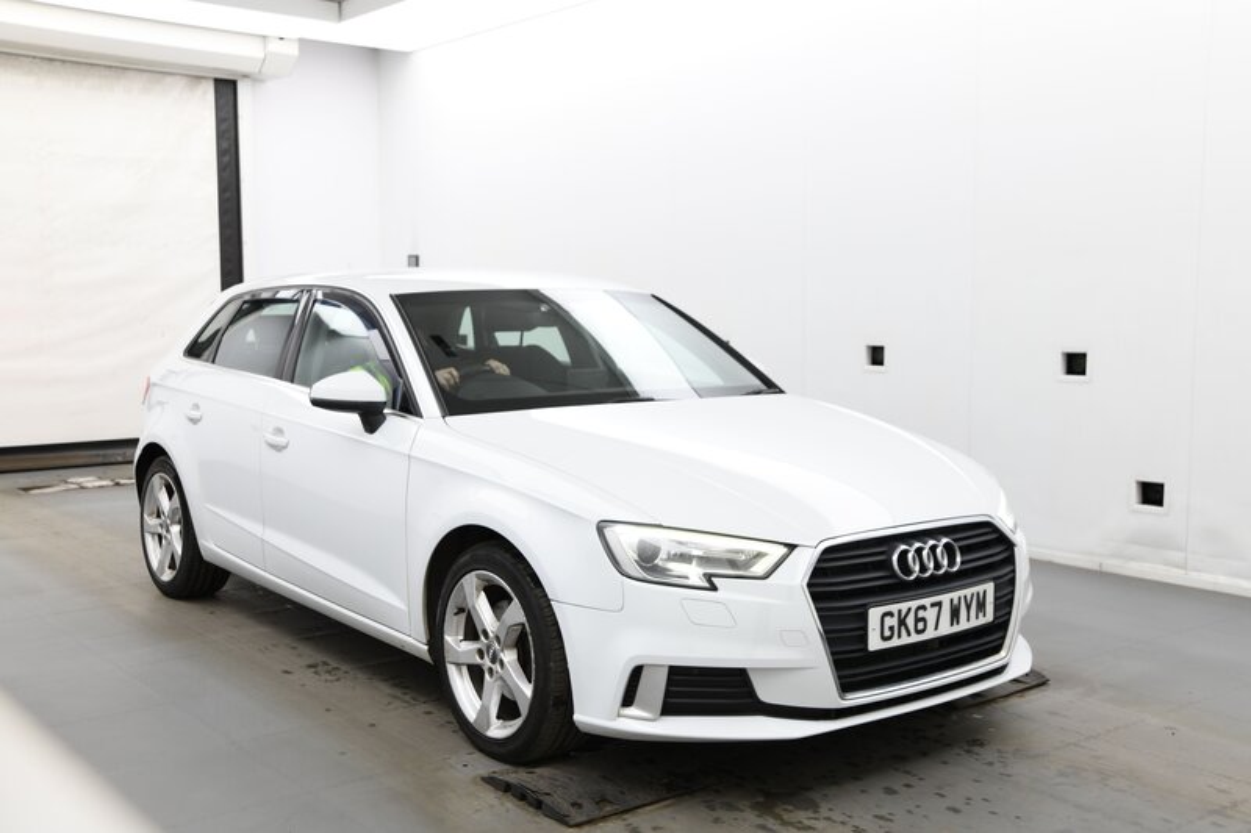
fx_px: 1320
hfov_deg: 50.7
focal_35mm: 38
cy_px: 416
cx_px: 626
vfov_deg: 35.0
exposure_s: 1/20
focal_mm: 38
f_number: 8
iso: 320
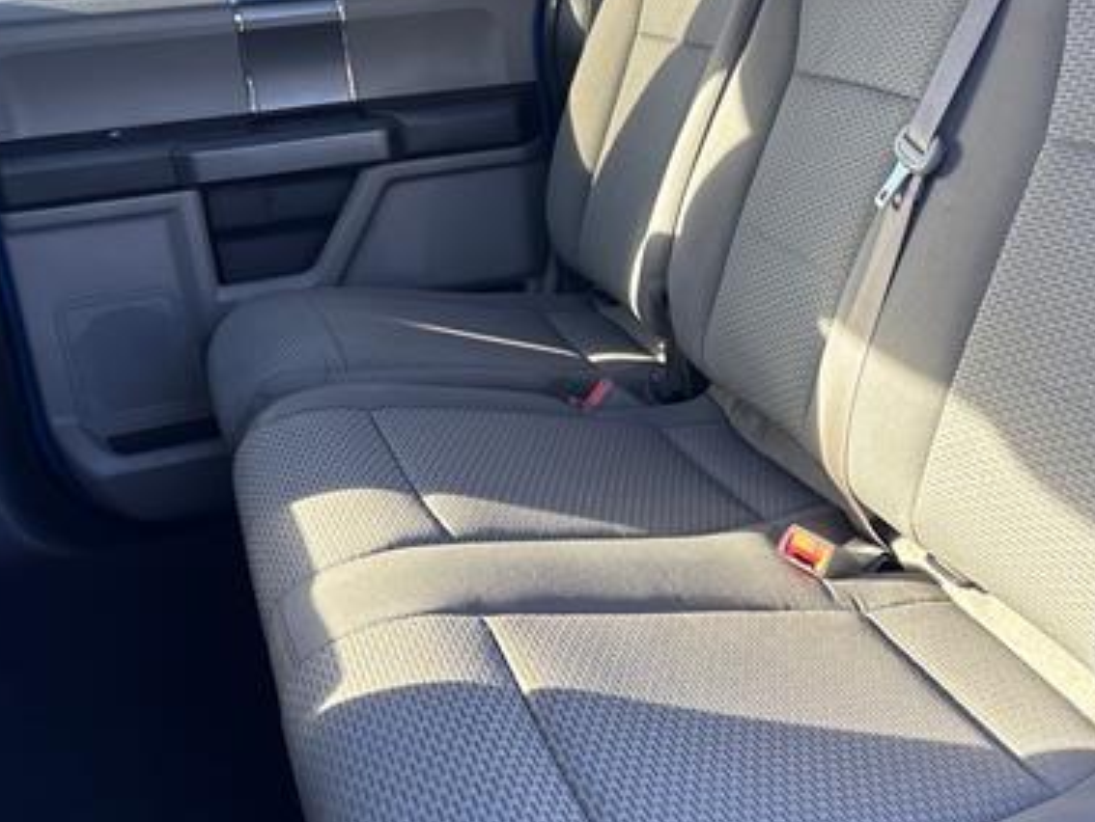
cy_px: 382
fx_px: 1393
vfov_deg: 32.9
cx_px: 788
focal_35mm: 44
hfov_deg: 41.9
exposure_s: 1/121
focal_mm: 5.96
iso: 50
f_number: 1.6
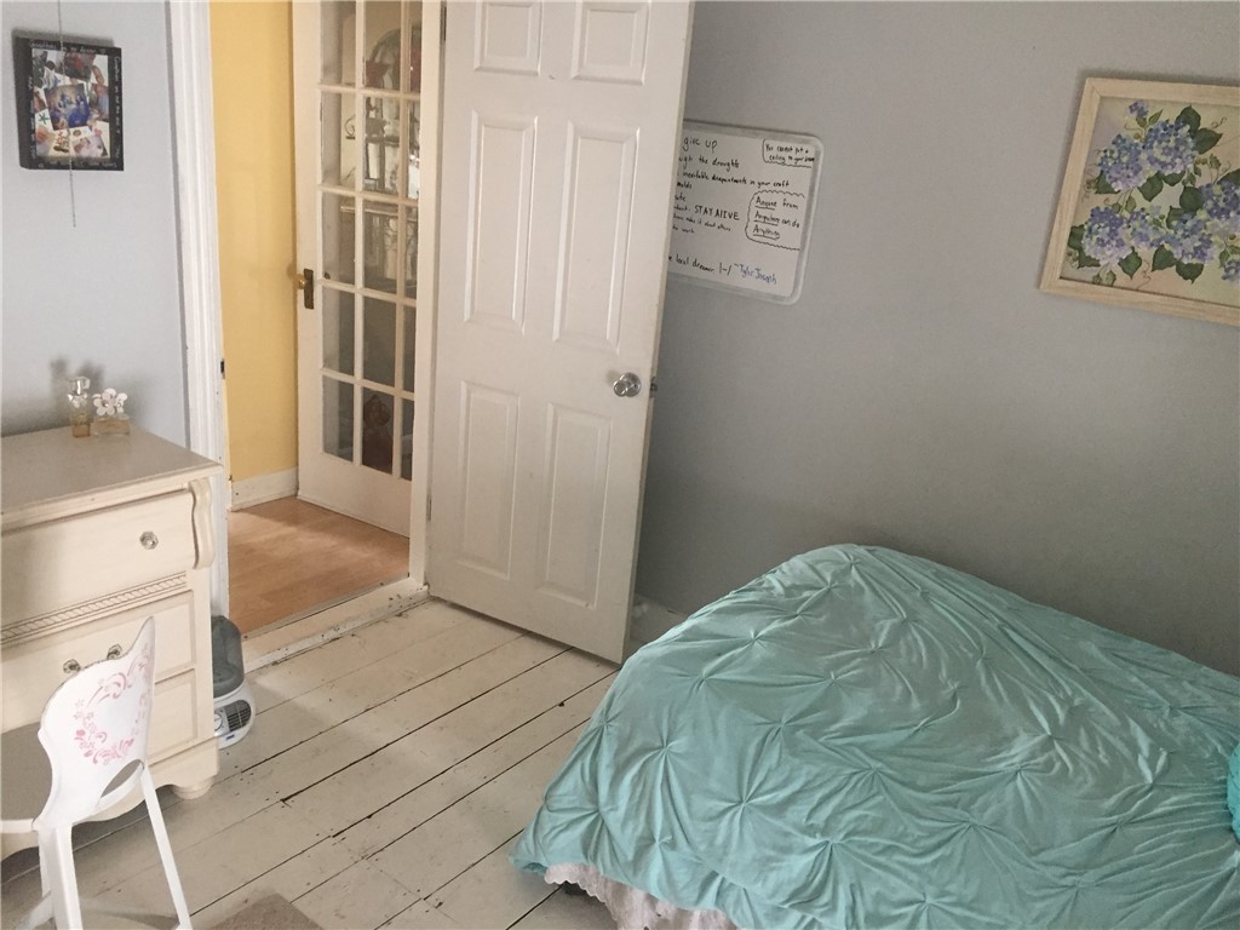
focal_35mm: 29
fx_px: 1039
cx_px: 620
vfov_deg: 48.2
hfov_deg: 61.7
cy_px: 465
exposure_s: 1/30
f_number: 2.2
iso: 160
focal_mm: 4.15
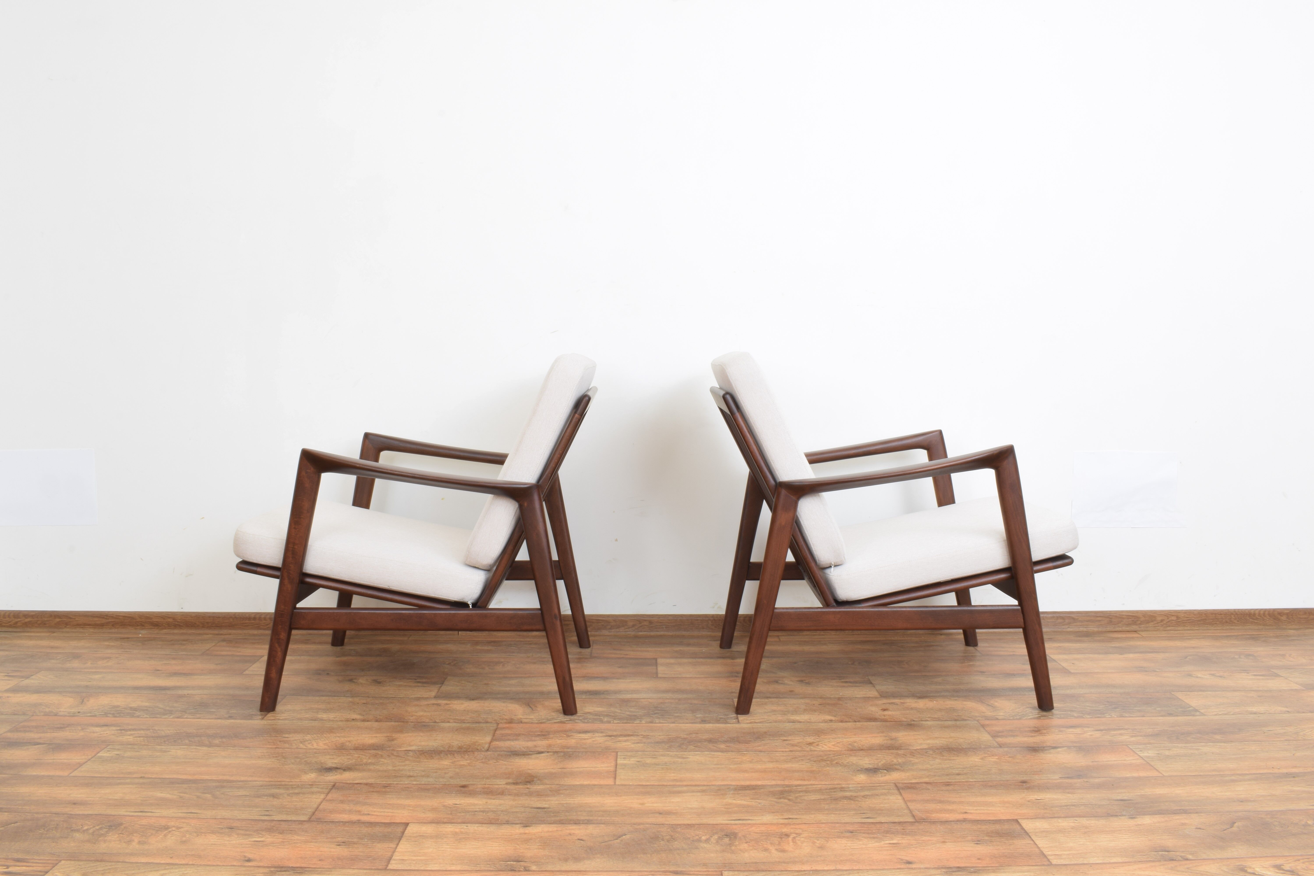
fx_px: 1095
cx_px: 657
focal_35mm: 30
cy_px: 438
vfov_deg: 43.6
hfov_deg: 61.9
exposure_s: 5
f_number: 22
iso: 100
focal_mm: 20
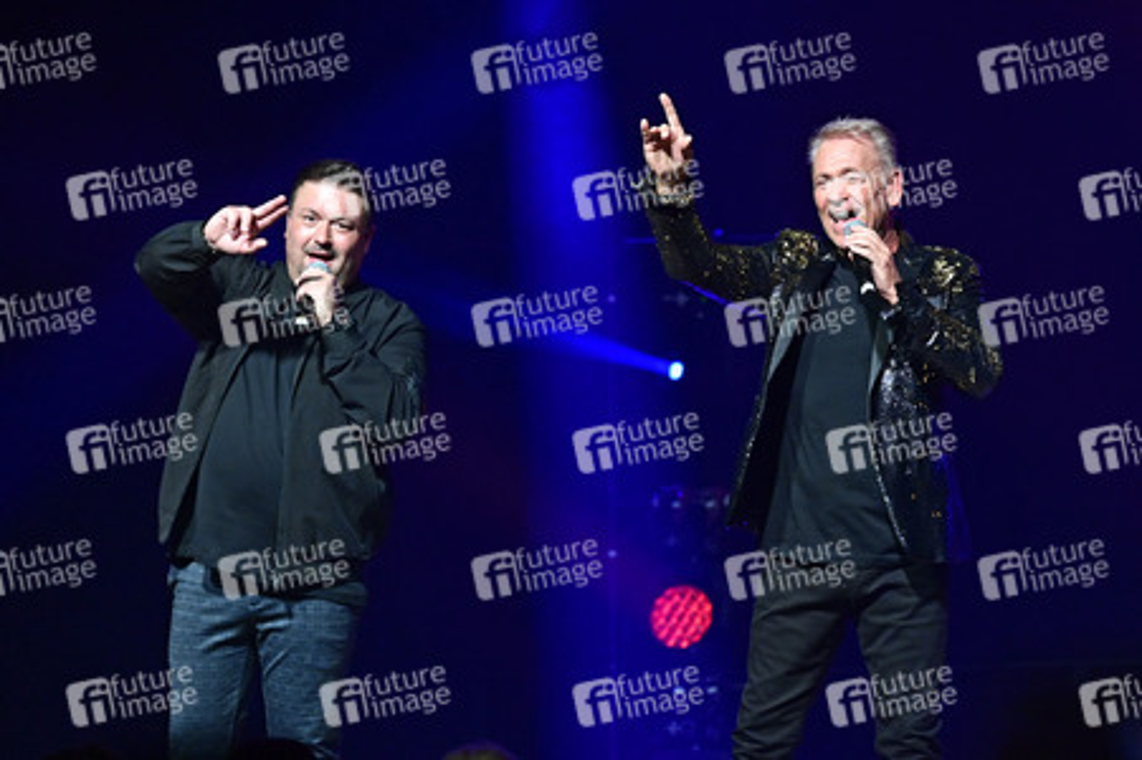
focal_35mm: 185
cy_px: 380
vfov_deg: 7.4
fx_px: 5864
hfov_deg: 11.1
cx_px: 571
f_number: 4
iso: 3200
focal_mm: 185
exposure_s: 1/400
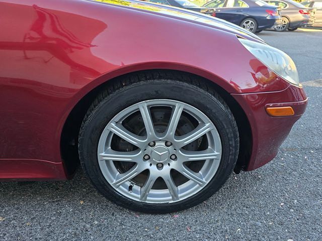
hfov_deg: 73.9
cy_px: 120
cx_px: 161
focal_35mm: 23
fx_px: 214
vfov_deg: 58.9
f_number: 1.7
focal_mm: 6.3
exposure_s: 1/180
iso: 50
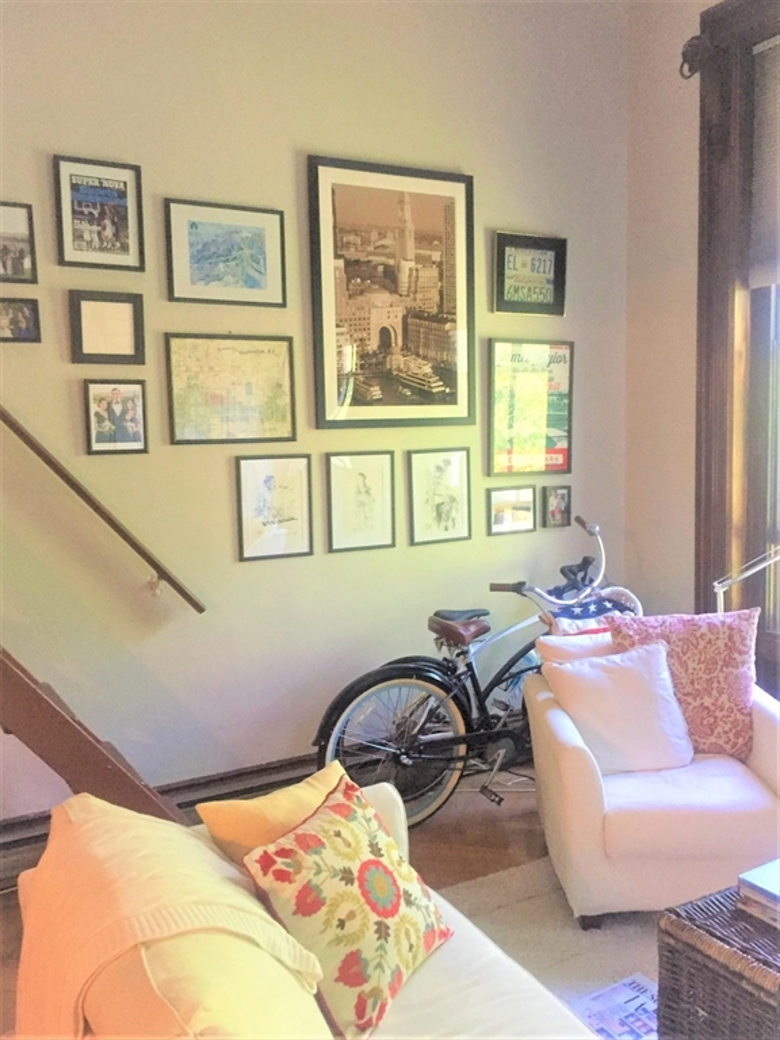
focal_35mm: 29
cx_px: 390
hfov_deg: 48.2
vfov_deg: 61.7
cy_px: 520
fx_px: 871
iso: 250
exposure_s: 1/30
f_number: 2.2
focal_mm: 4.15
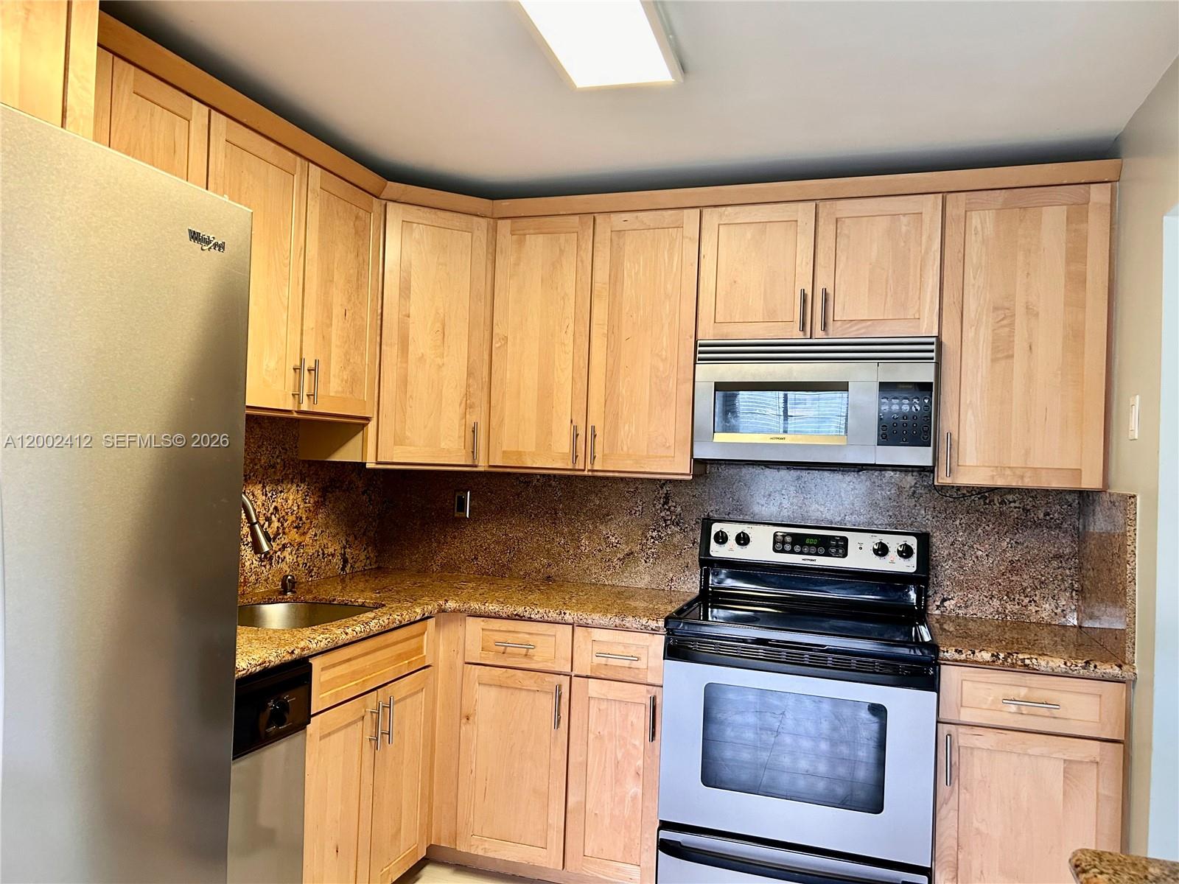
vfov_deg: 53.1
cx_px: 590
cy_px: 442
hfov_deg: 67.3
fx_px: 886
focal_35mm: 26
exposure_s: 1/60
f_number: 1.5
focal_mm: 5.7
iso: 160
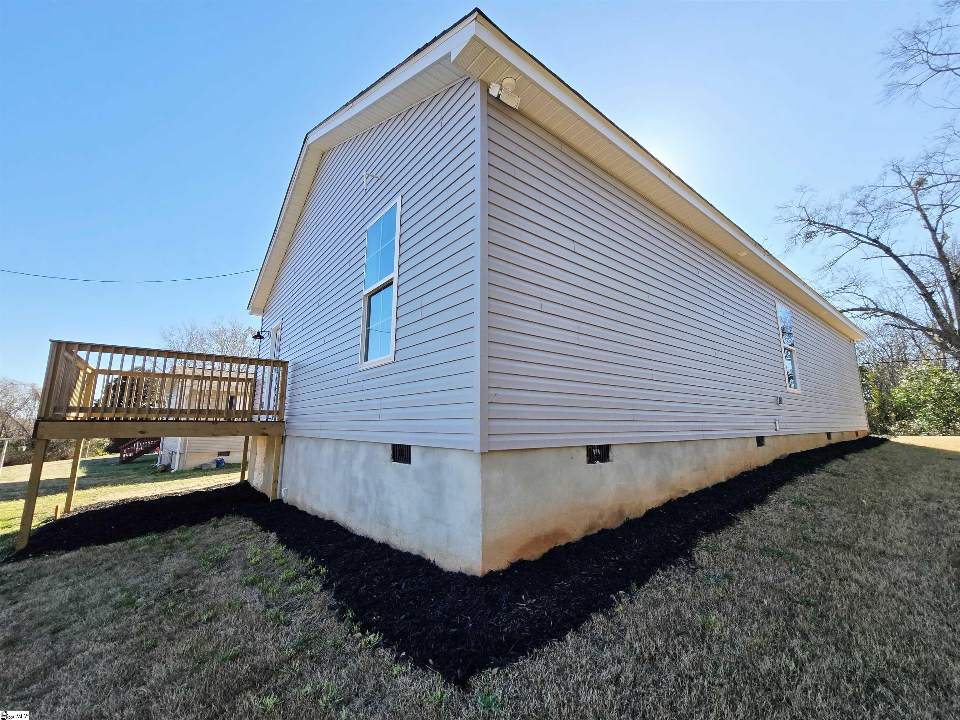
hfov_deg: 106.2
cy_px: 360
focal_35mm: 13
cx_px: 480
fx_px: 361
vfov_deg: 89.9
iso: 50
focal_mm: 2.2
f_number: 2.2
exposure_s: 1/1111
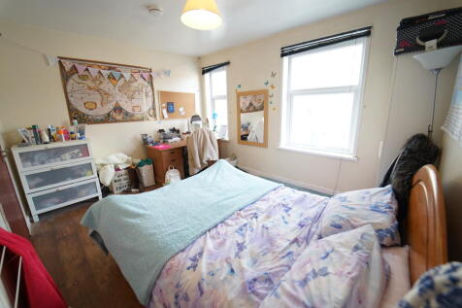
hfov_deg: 104.3
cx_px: 231
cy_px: 154
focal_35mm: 14
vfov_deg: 81.2
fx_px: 180
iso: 500
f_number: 2.8
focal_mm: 14
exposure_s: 1/60
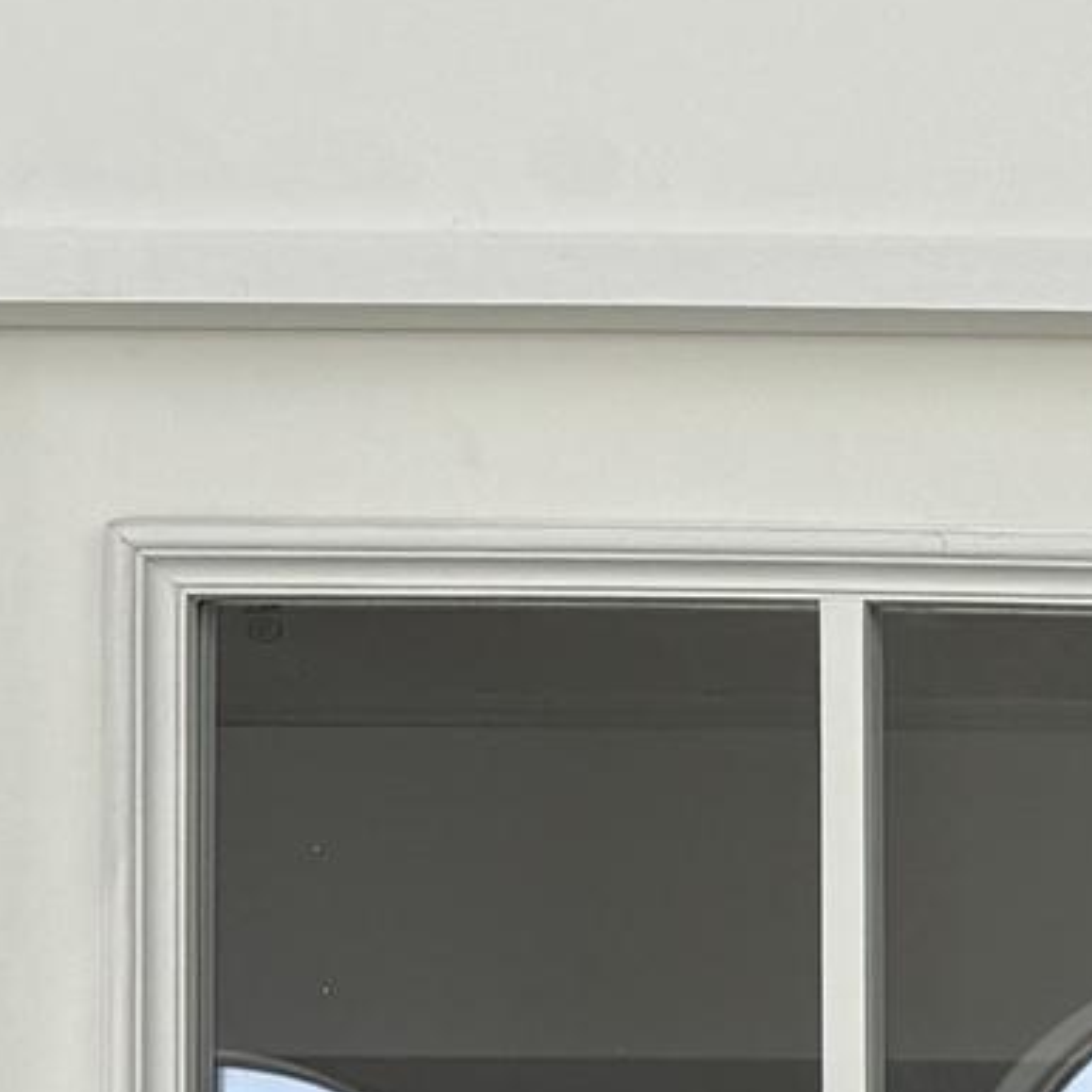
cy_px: 2560
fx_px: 4711
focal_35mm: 132
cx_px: 2320
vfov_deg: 11.2
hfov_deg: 11.6
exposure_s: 1/544
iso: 80
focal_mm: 6.76
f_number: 1.78
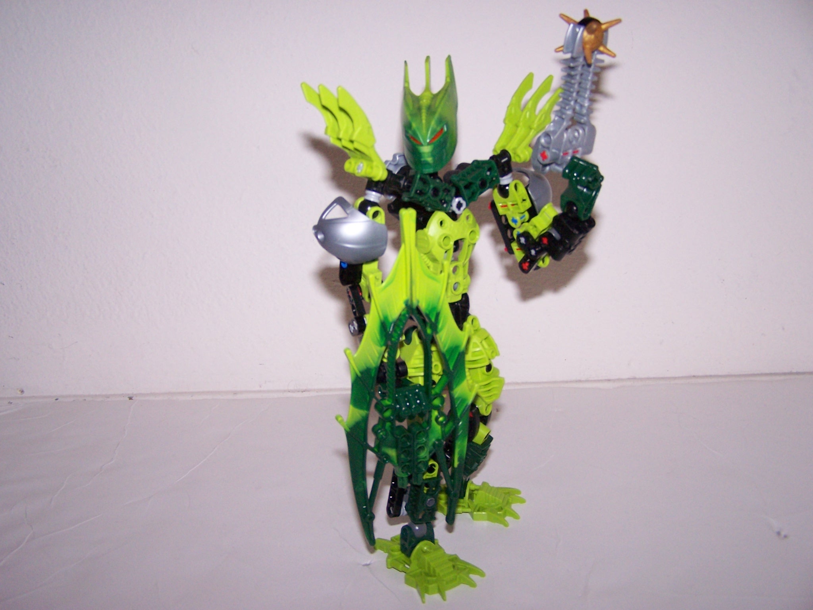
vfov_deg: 37.7
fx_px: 892
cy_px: 305
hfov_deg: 49.0
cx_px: 406
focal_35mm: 38
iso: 140
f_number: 2.8
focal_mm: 6.3
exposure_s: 1/60
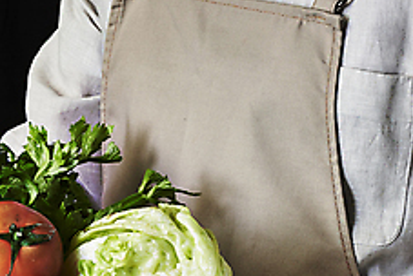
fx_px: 3182
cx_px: 7
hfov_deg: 7.4
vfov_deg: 5.0
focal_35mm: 277
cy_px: 265
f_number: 18
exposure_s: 1/125
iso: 100
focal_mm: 105
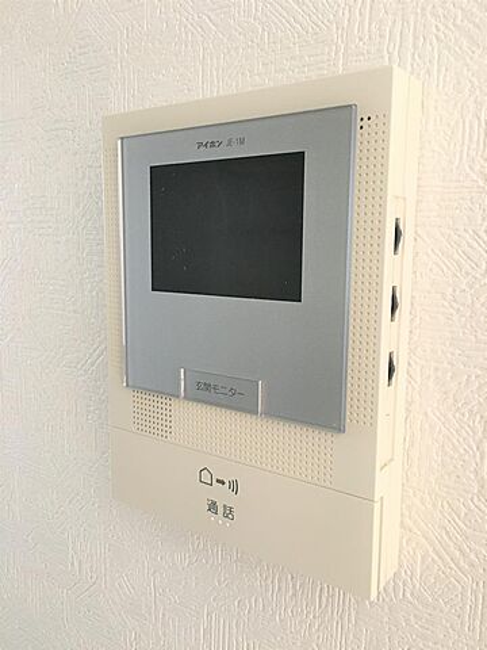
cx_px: 244
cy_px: 325
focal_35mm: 29
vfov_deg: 61.7
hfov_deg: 48.2
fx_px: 544
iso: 160
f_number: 2.2
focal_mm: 4.15
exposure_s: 1/30
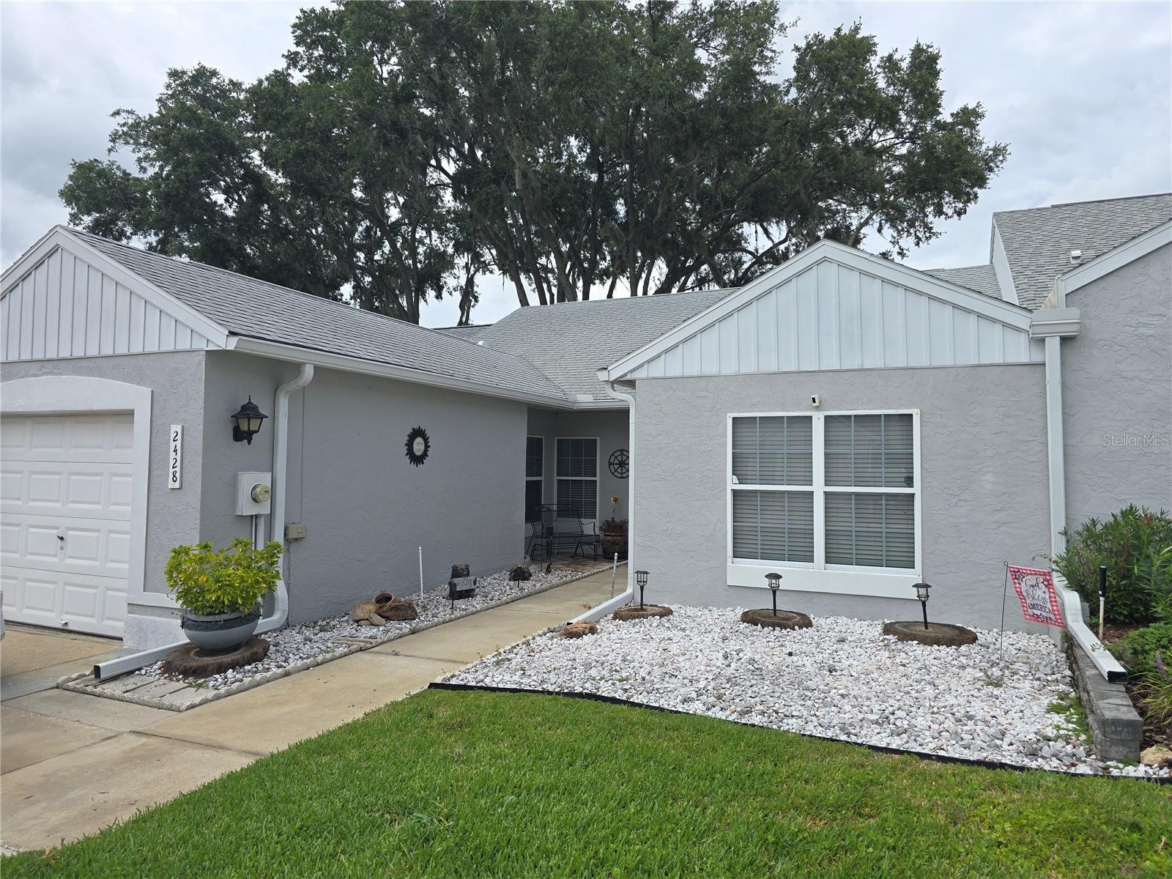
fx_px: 779
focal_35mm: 23
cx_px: 586
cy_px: 440
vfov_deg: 58.9
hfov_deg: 73.9
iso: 12
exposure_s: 1/788
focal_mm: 6.3
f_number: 1.7
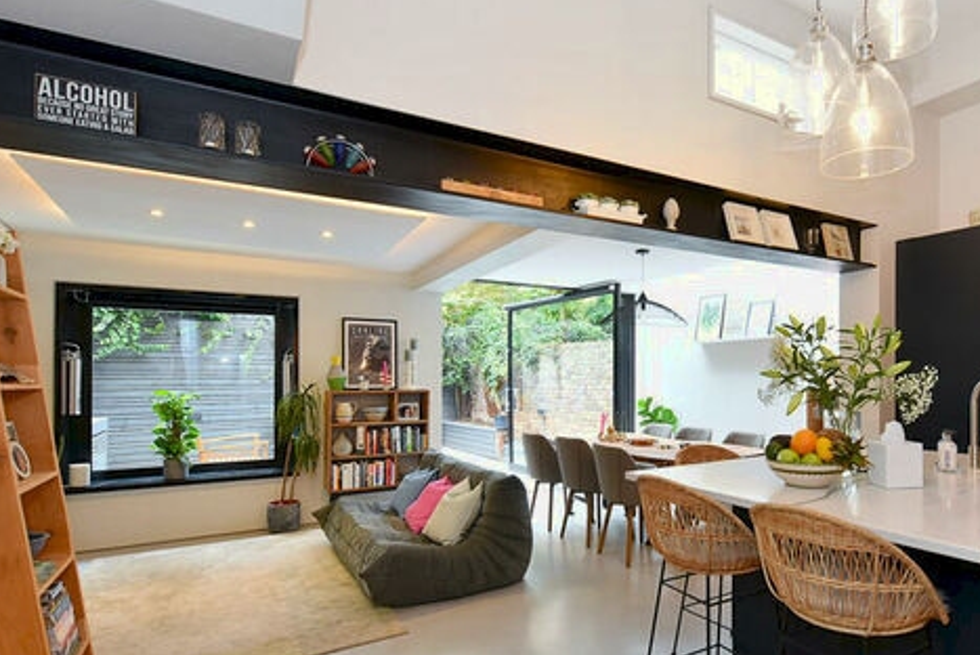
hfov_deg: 79.6
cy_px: 382
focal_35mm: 21
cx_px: 617
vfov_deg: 59.2
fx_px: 572
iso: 320
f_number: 8
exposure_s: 1/15
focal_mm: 14
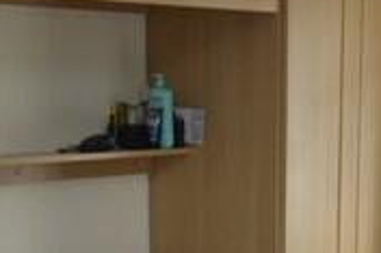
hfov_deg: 21.1
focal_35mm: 96
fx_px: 1014
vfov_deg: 13.6
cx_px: 97
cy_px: 355
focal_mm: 11
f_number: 4
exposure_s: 1/60
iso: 560
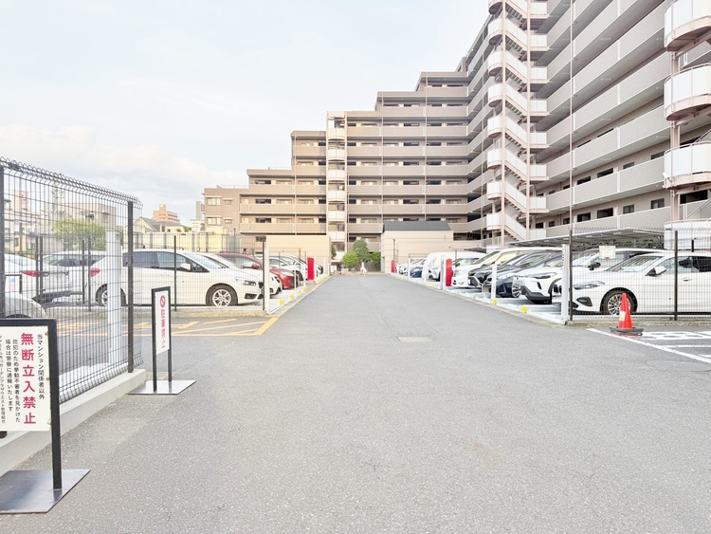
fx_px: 493
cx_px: 356
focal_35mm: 24
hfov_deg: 71.6
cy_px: 267
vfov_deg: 56.8
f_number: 1.78
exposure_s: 1/708
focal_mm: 6.76
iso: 80
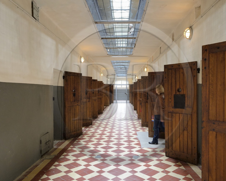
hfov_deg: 62.1
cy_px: 92
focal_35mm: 28
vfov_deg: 51.5
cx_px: 121
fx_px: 187
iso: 1600
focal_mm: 24
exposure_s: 1/30
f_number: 5.6
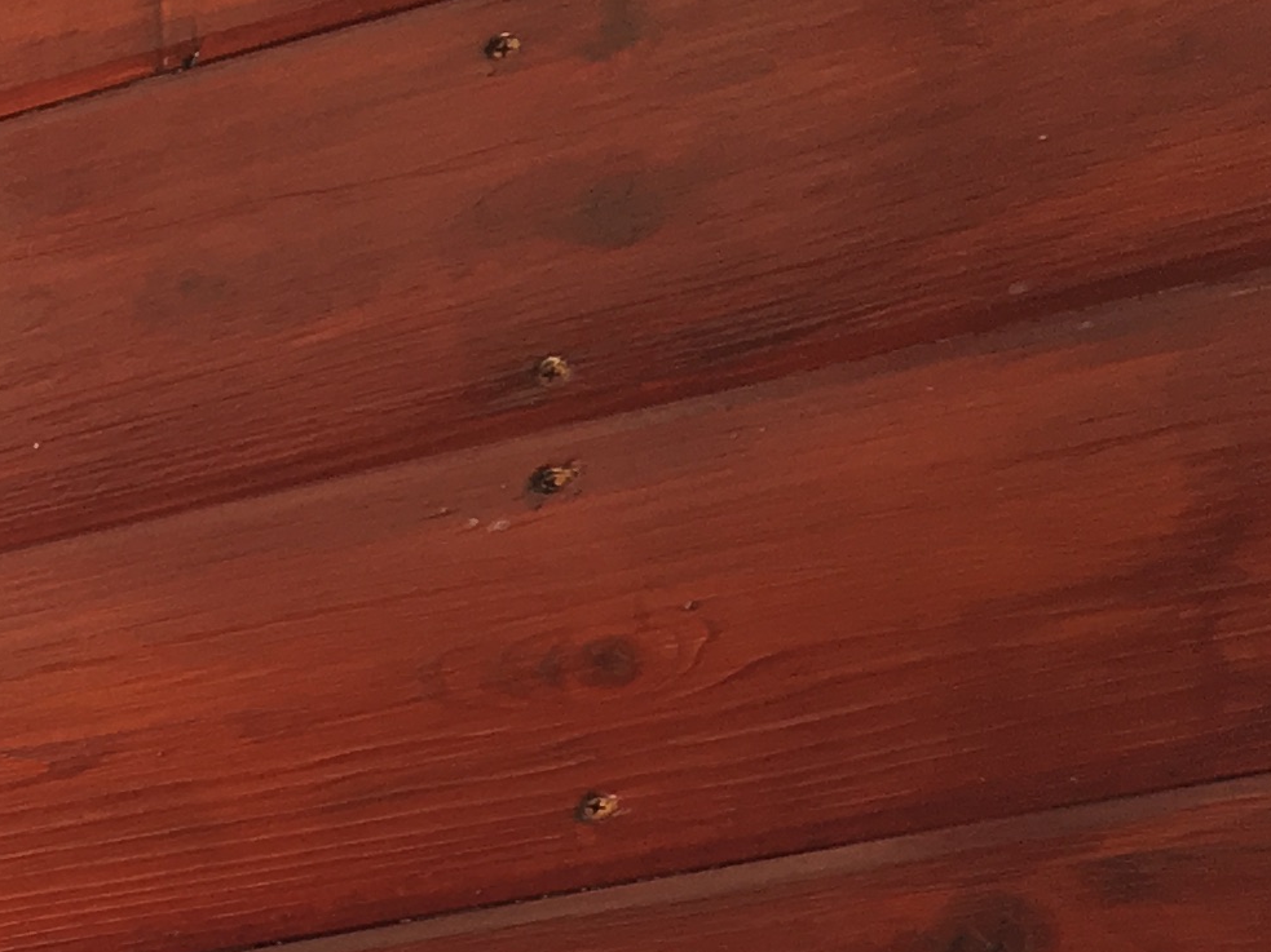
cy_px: 1447
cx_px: -1206
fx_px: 4369
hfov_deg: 14.1
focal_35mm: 119
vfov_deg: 11.9
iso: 25
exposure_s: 1/40
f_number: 2.2
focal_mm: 4.15
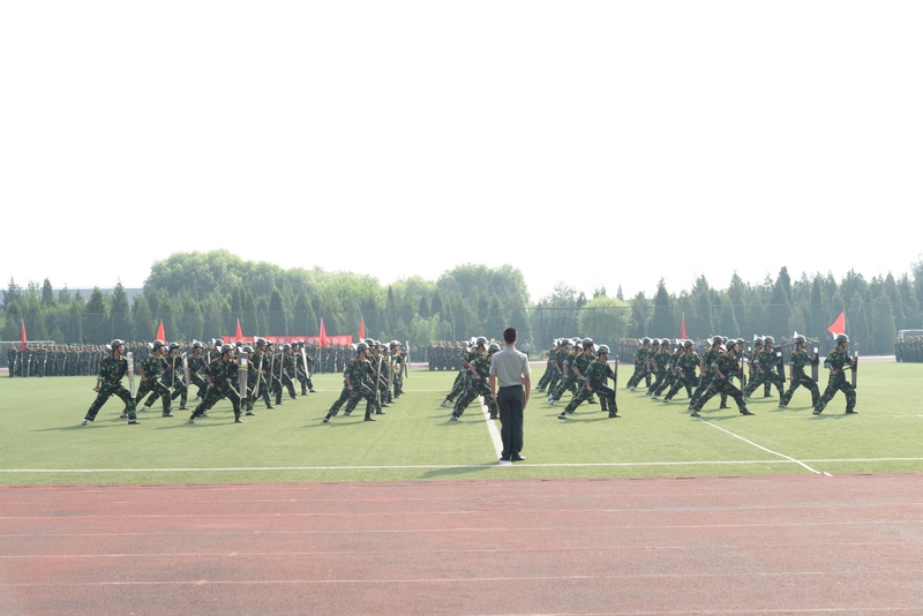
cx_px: 462
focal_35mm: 50
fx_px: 1282
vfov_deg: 27.0
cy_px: 308
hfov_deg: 39.6
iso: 100
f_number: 5.6
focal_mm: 50
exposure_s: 1/160
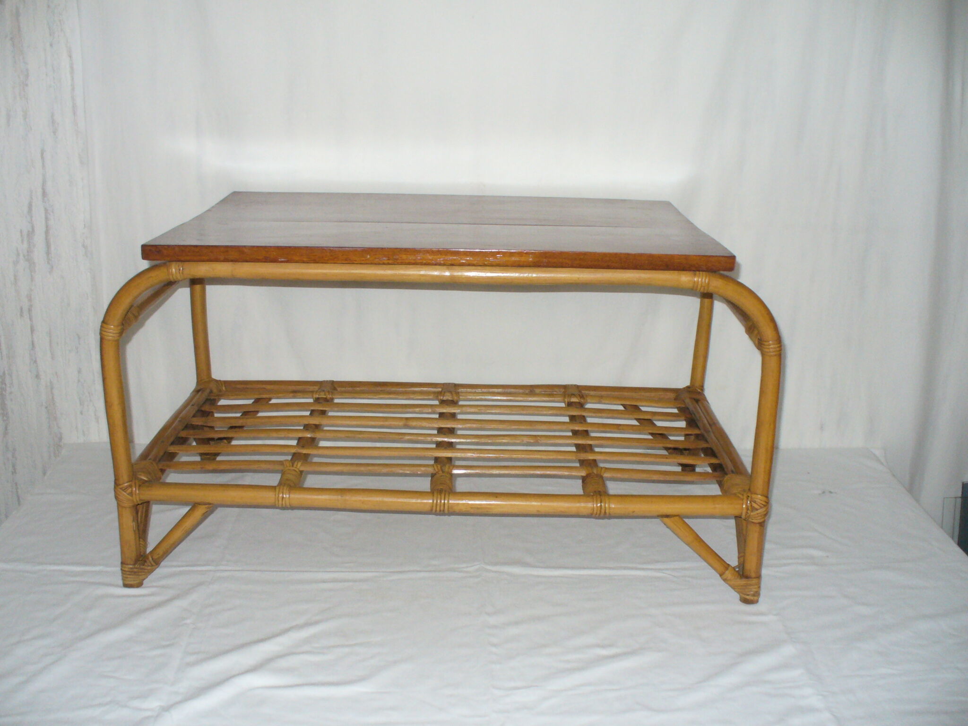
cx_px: 484
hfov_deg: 50.1
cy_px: 363
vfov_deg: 38.7
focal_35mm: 37
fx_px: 1035
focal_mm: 6.1
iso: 200
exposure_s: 1/30
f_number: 2.8
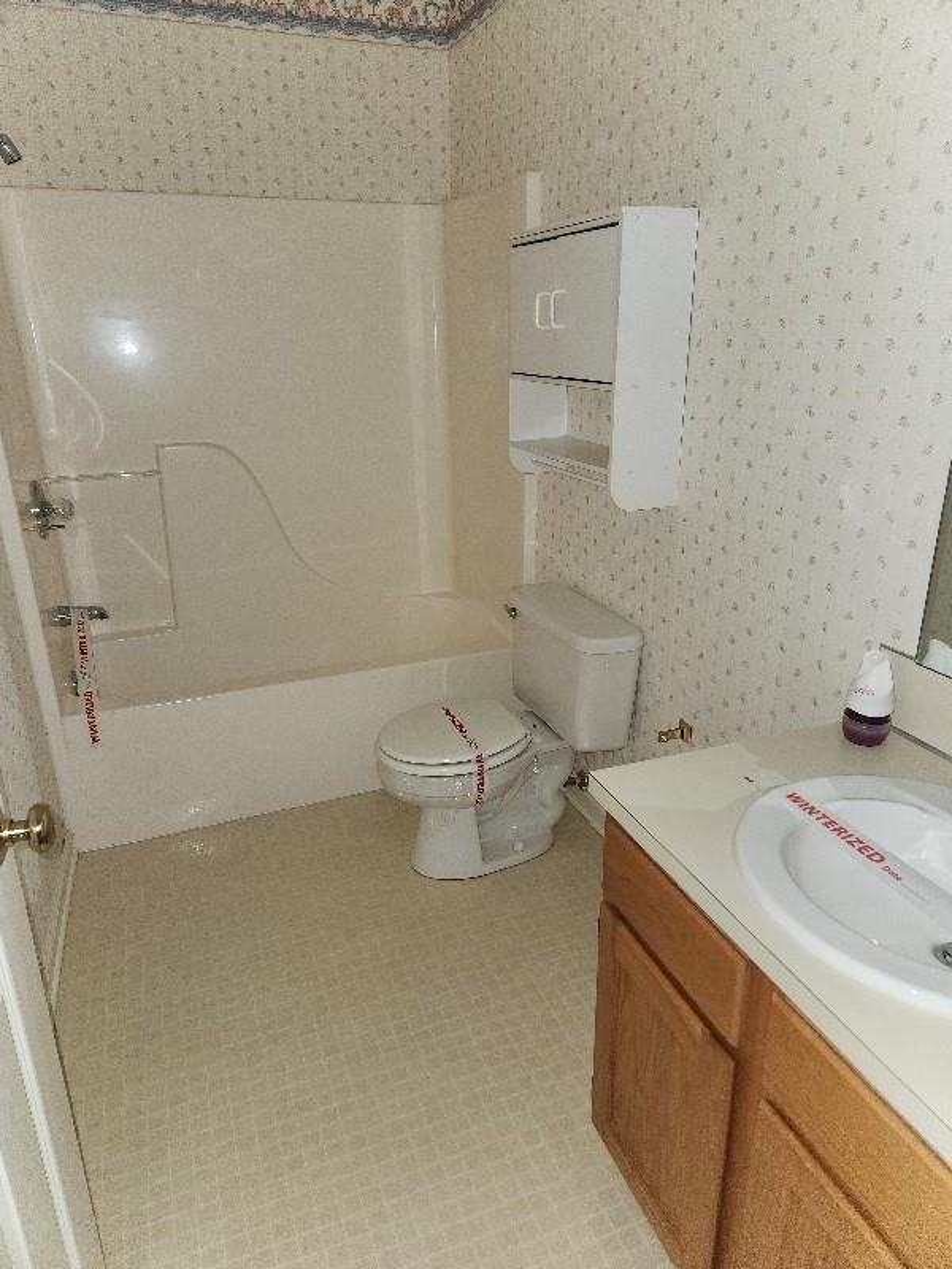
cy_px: 634
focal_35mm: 23
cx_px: 476
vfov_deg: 73.9
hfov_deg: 58.9
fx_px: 843
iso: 100
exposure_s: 1/24
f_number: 1.8
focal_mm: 5.4
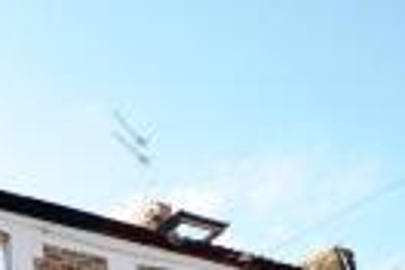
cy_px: 462
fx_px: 607
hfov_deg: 28.9
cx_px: -141
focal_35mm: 54
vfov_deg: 19.7
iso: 100
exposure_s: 1/250
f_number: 4.5
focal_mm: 10
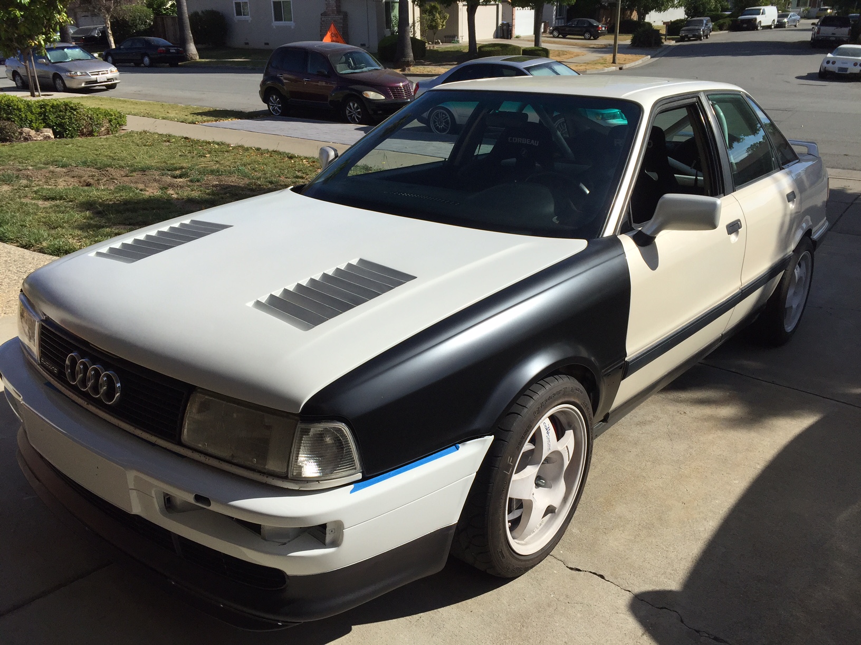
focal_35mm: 29
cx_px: 430
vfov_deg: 48.2
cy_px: 322
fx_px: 721
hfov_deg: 61.7
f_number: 2.2
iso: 32
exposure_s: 1/3597
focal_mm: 4.15
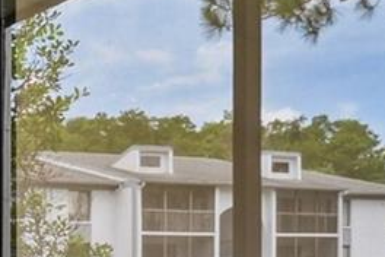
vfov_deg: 15.4
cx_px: -246
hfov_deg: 19.6
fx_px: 909
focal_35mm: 85
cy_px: 315
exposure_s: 1/40
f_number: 8
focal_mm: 14
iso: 400
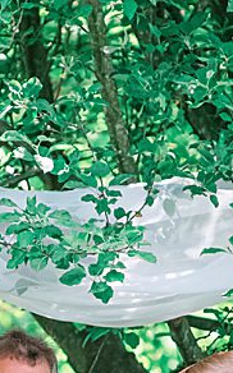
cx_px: 67
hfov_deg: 1.3
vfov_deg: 2.1
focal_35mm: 984
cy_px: 409
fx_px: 10017
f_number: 2.8
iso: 250
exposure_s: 1/800
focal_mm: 200
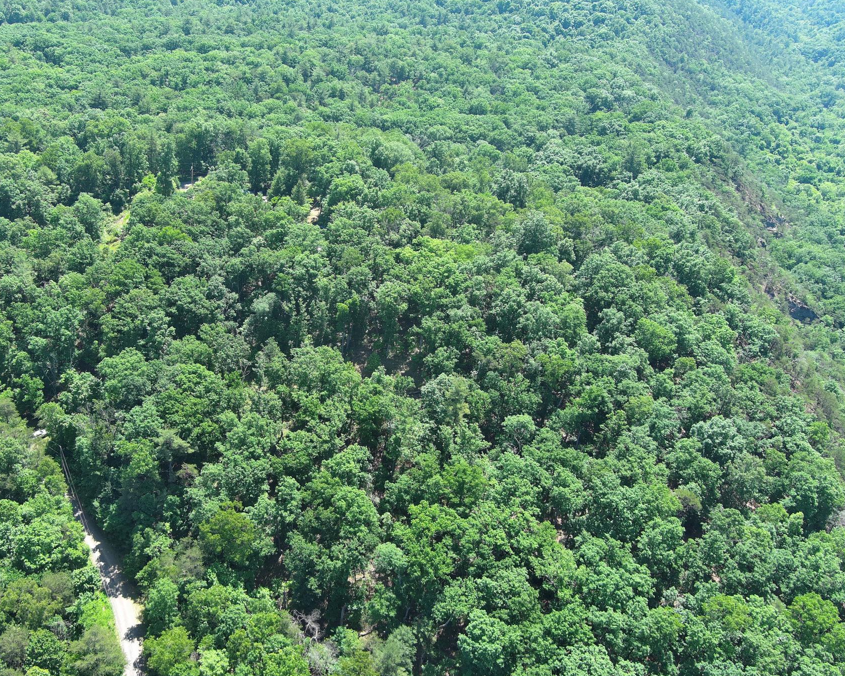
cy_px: 336
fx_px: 825
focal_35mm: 33
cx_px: 338
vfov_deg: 44.5
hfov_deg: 53.8
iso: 100
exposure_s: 1/277
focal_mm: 10.57
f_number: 2.8
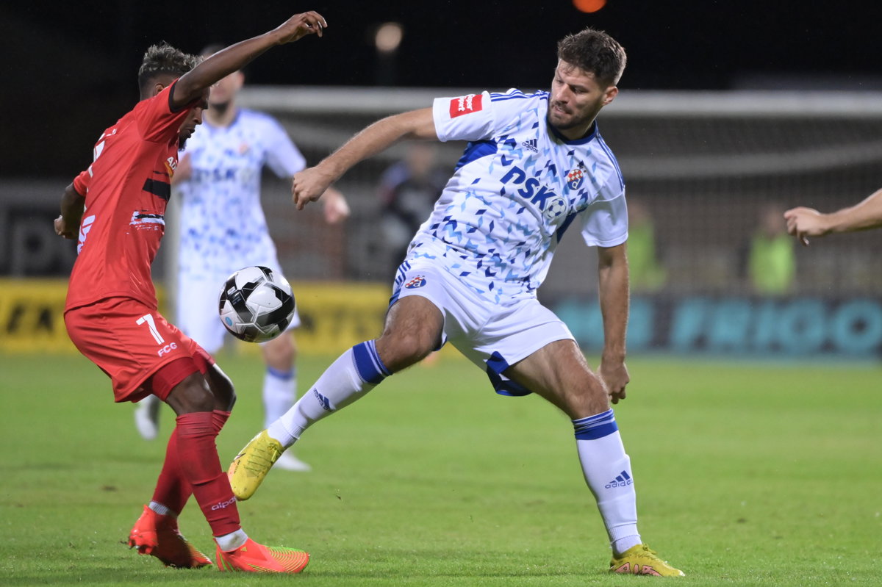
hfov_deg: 5.2
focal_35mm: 400
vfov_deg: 3.4
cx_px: 441
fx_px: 9795
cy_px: 294
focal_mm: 400
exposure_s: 1/2500
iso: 8000
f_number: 4
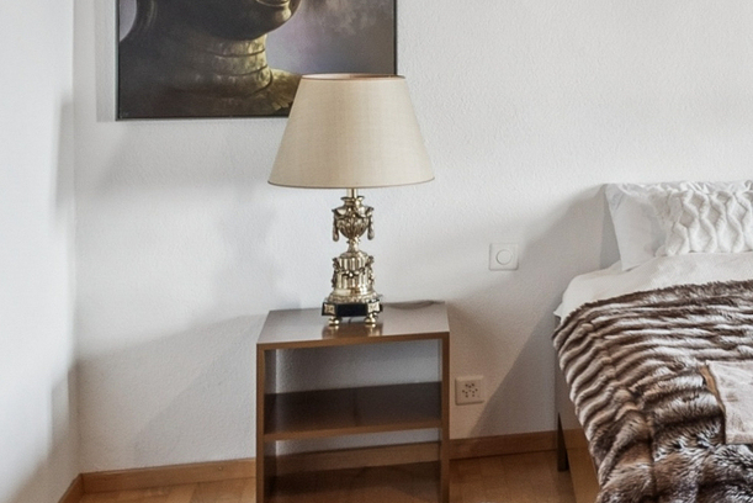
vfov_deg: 19.9
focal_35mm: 67
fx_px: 1402
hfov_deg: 26.3
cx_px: 939
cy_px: 39
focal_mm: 16
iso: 200
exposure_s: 1/5
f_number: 8
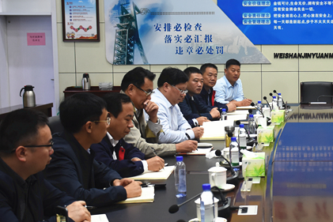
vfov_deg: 17.7
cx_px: 290
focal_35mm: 77
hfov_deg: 25.6
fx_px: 712
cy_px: 105
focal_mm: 27
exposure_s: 1/50
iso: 800
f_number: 4
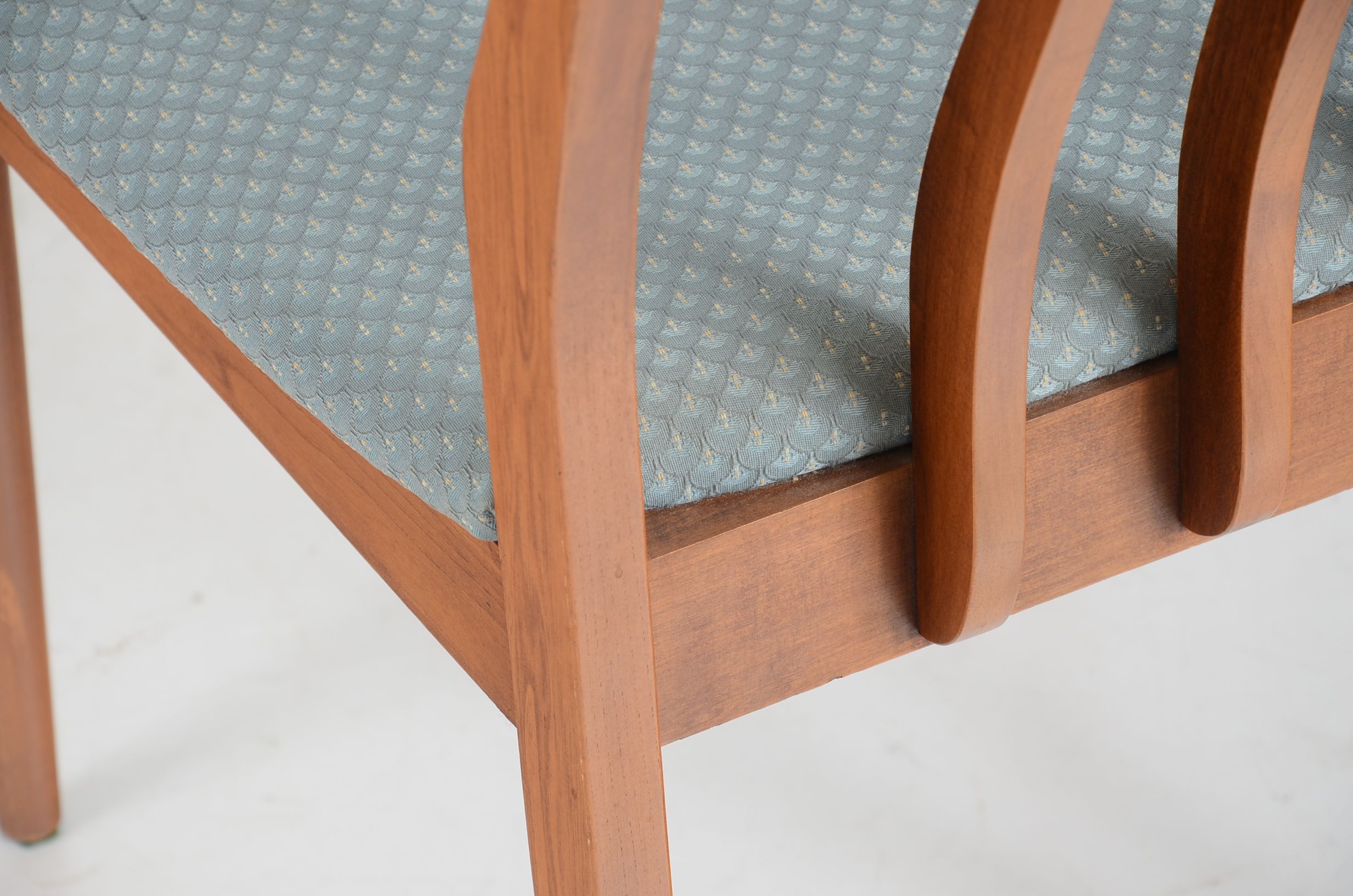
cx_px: 676
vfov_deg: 8.7
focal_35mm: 158
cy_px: 448
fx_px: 5907
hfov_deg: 13.1
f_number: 7.1
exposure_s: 1/60
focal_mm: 105
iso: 160
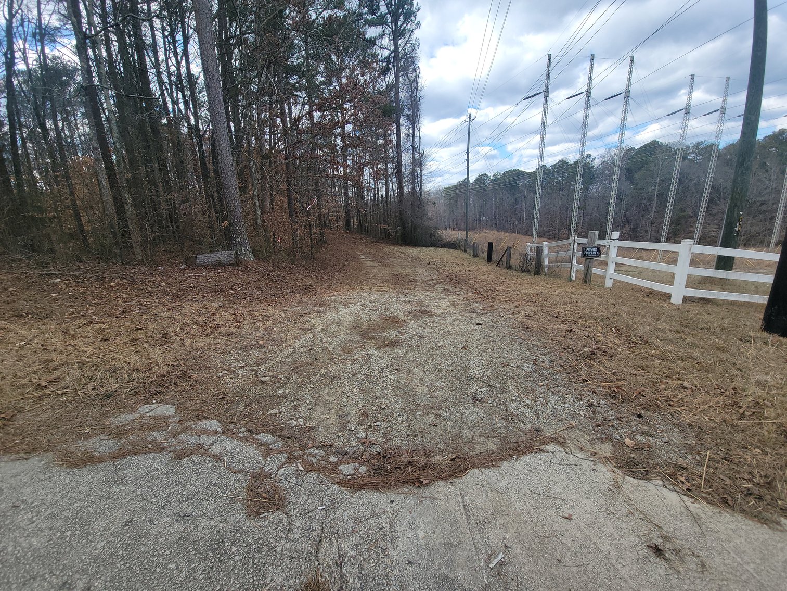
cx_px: 394
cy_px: 296
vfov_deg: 89.9
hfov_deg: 106.2
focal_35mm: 13
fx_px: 296
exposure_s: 1/767
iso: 50
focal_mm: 2.2
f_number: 2.2
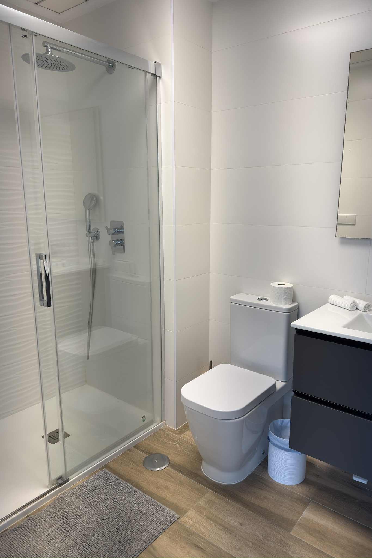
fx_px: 388
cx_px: 200
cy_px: 279
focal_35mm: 25
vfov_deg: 71.5
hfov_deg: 51.2
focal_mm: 6.76
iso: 80
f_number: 1.78
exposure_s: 1/221
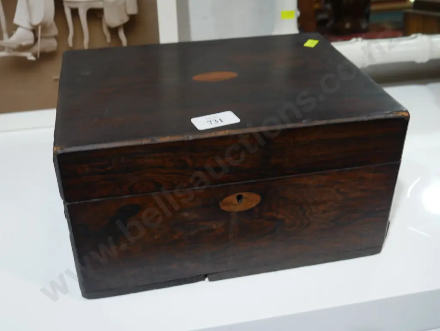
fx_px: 534
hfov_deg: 44.8
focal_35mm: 42
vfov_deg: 34.4
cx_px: 220
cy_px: 166
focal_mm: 21
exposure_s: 1/60
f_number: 4.6
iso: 500
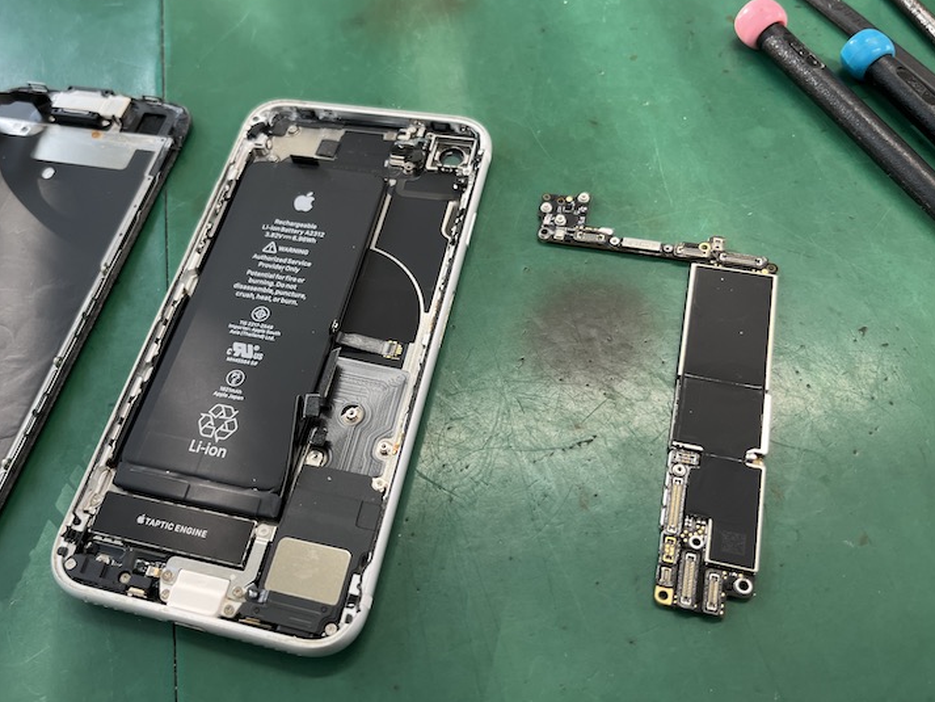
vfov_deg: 45.5
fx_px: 837
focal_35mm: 31
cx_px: 397
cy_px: 357
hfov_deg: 58.1
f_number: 1.6
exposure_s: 1/100
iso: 100
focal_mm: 5.1
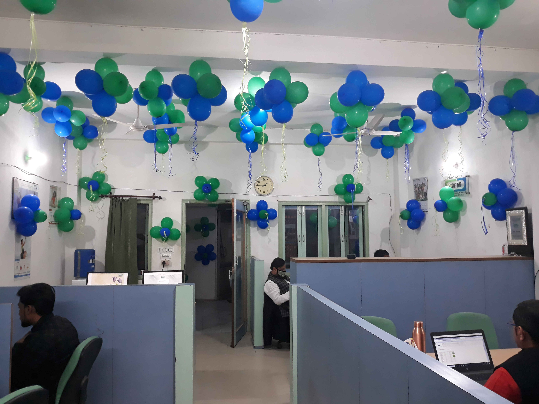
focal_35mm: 27
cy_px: 202
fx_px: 420
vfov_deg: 51.4
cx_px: 270
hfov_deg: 65.3
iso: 200
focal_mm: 3.71
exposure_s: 1/50
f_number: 1.7
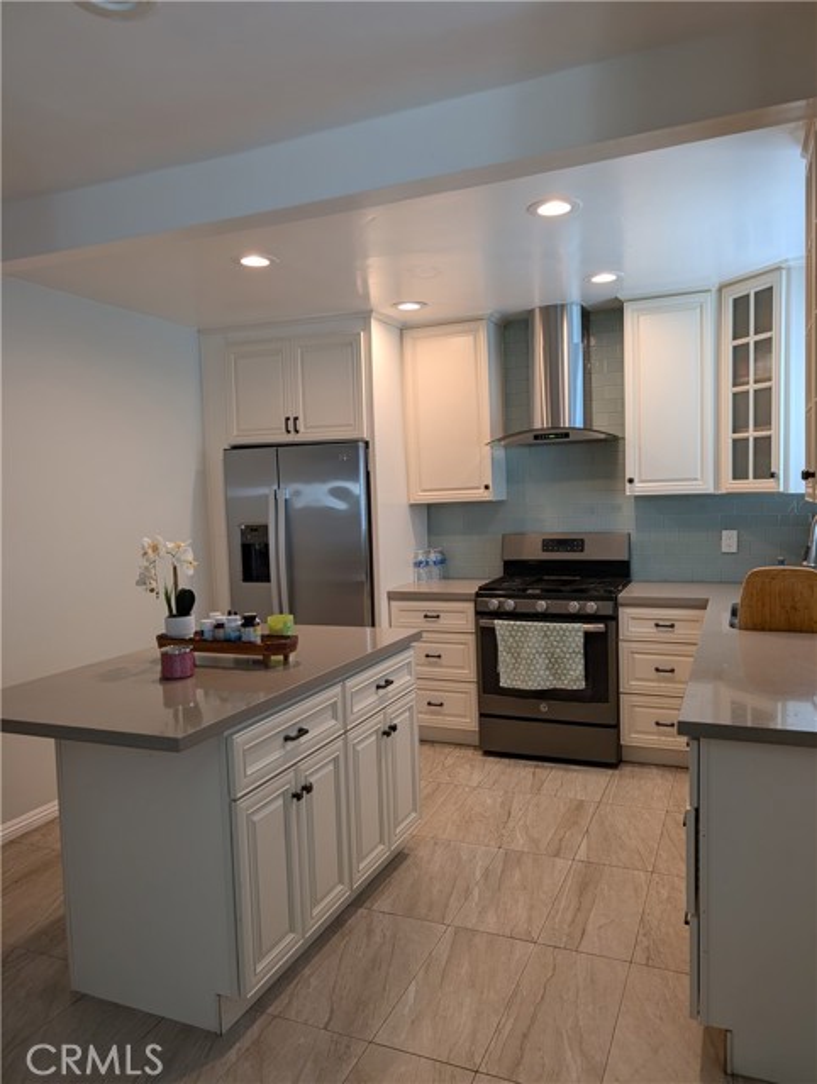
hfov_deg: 56.9
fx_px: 753
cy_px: 542
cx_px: 408
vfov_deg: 71.5
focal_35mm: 24
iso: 32
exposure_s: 1/30
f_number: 1.68
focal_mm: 6.9
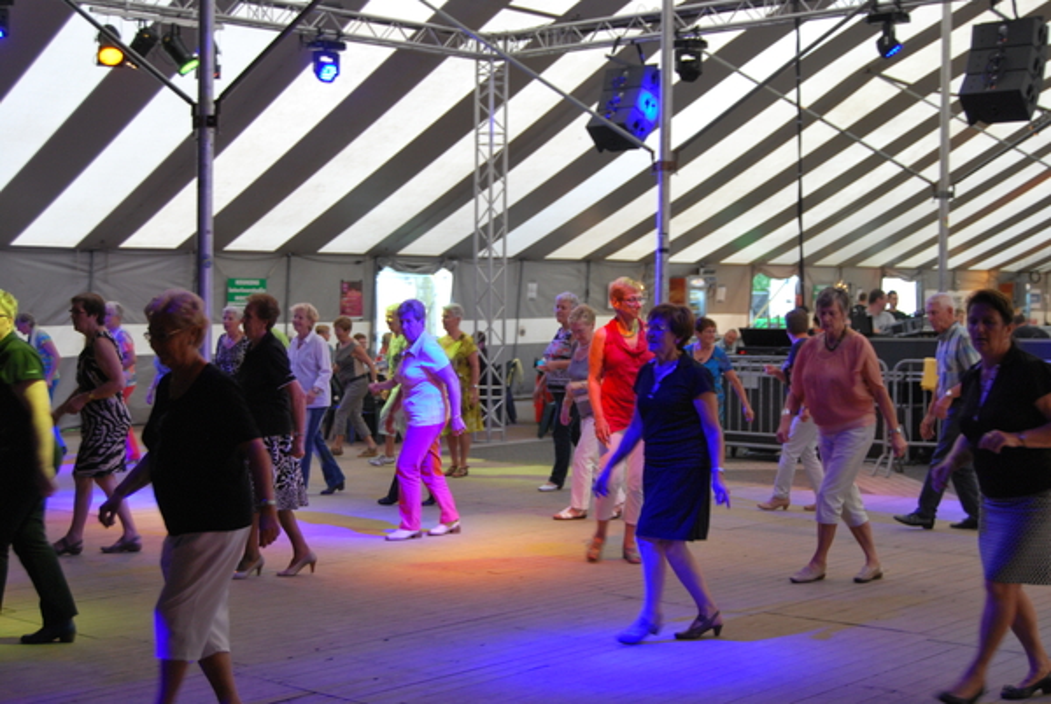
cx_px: 526
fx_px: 1535
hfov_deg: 37.8
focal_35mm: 52
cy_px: 352
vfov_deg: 25.8
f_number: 4.8
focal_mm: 35
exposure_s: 1/30
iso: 400
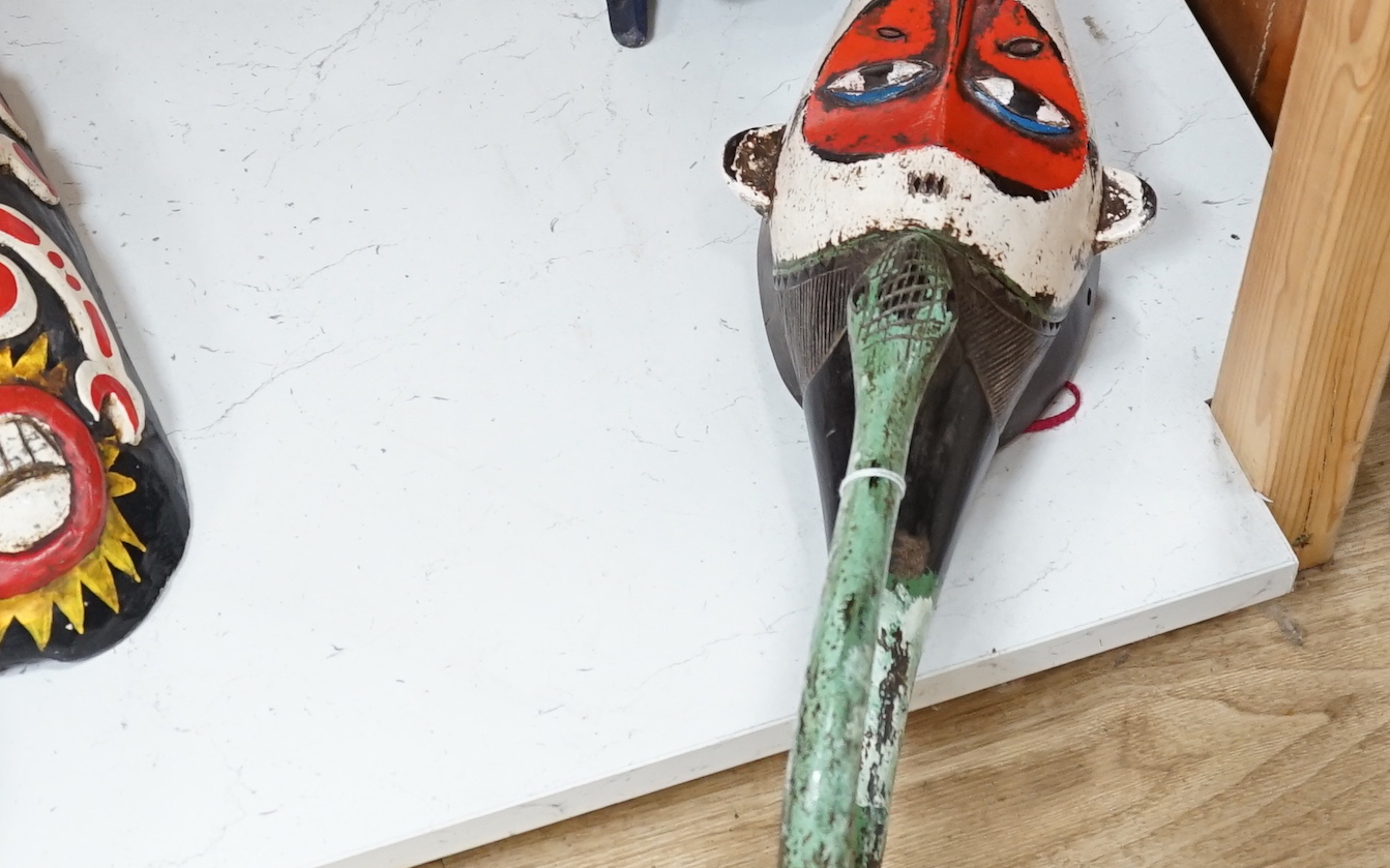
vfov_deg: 13.5
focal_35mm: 96
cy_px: 145
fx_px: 3636
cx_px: 529
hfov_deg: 21.6
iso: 1250
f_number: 3.5
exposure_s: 1/60
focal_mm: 30
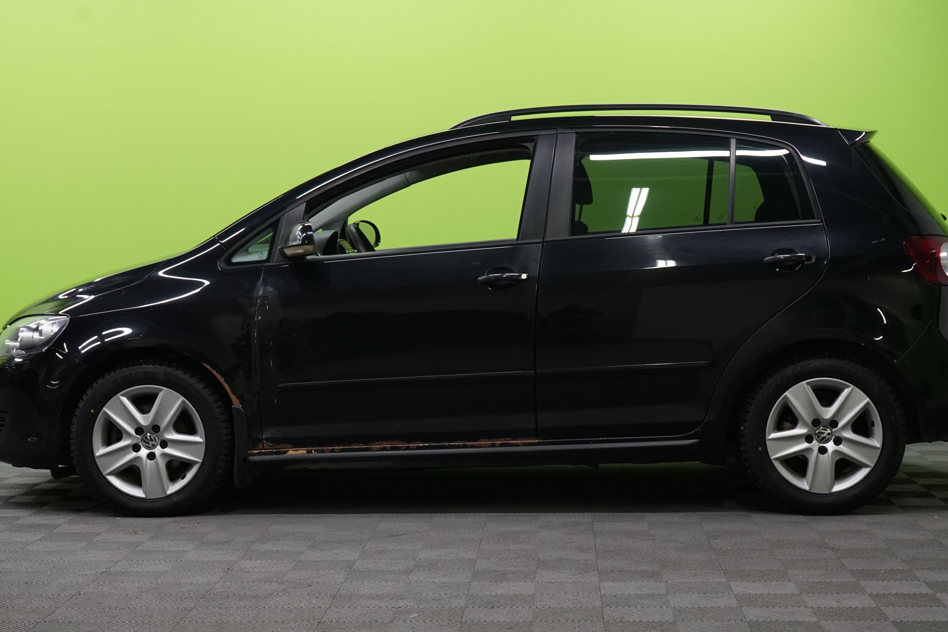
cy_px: 311
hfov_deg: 28.8
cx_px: 486
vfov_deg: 19.5
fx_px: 1843
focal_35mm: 70
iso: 1250
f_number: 7.1
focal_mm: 56
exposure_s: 1/60
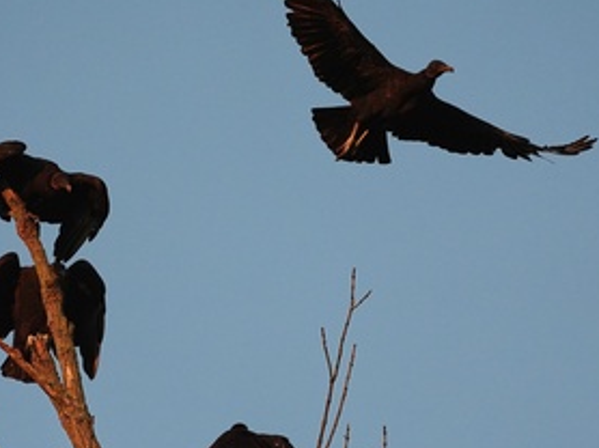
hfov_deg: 1.9
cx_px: 252
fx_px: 18378
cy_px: 288
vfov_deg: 1.4
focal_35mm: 1063
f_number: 6.3
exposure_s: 1/3200
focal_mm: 600
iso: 1600
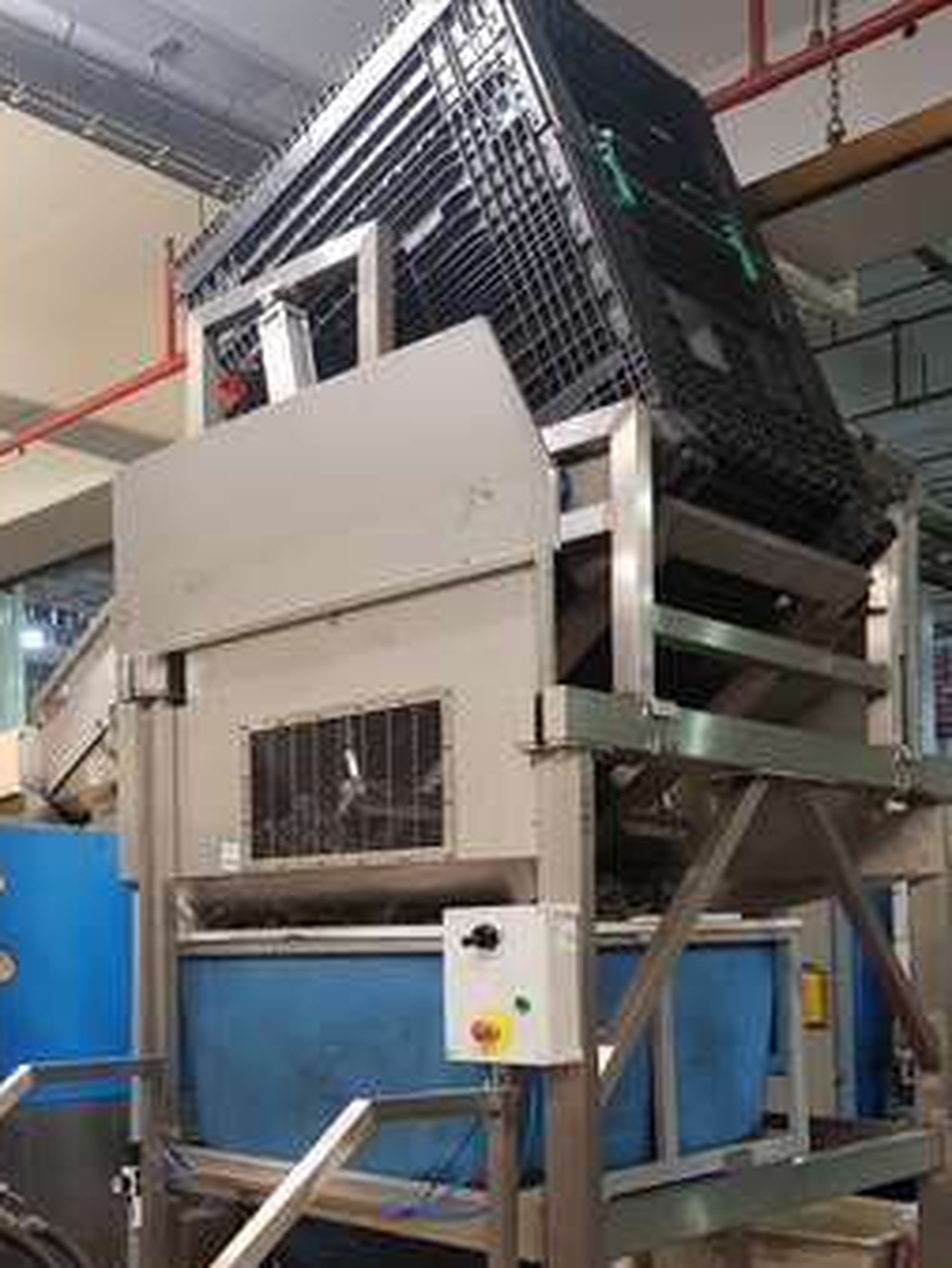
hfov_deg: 38.3
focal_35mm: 37
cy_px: 896
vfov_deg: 48.8
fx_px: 1356
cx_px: 335
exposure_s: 1/33
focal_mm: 4.3
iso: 200
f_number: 1.7
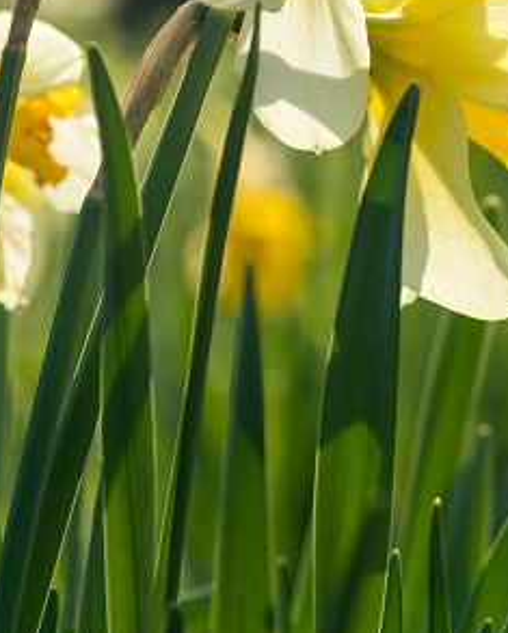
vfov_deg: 6.7
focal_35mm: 288
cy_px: -69
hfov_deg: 5.3
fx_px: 5404
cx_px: 705
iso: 500
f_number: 5.6
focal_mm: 90
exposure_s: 1/800
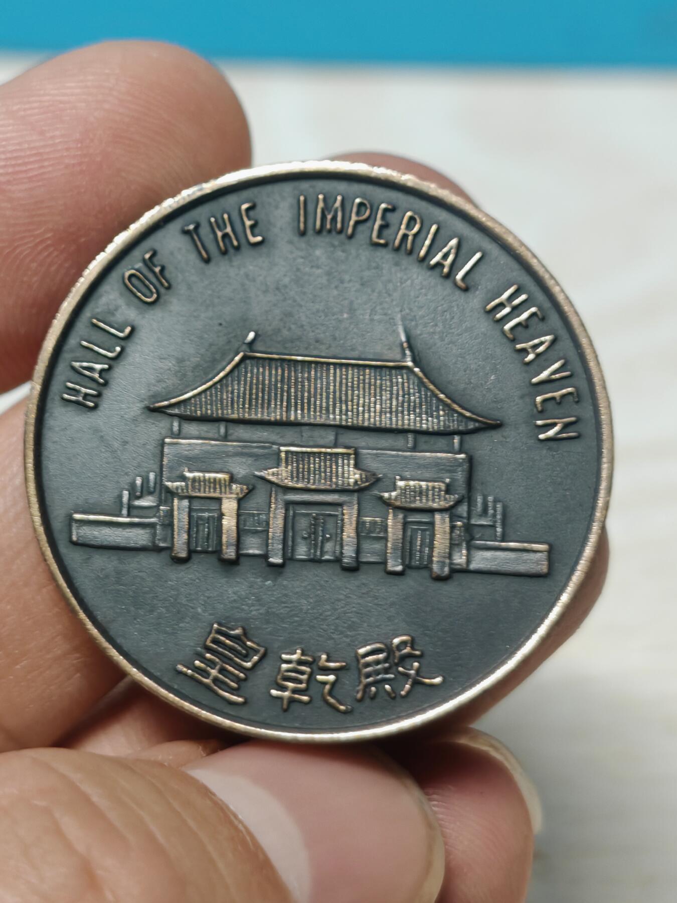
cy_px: 452
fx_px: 2477
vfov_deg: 20.7
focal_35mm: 95
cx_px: 338
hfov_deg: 15.6
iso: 160
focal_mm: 7.62
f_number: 1.6
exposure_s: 1/100
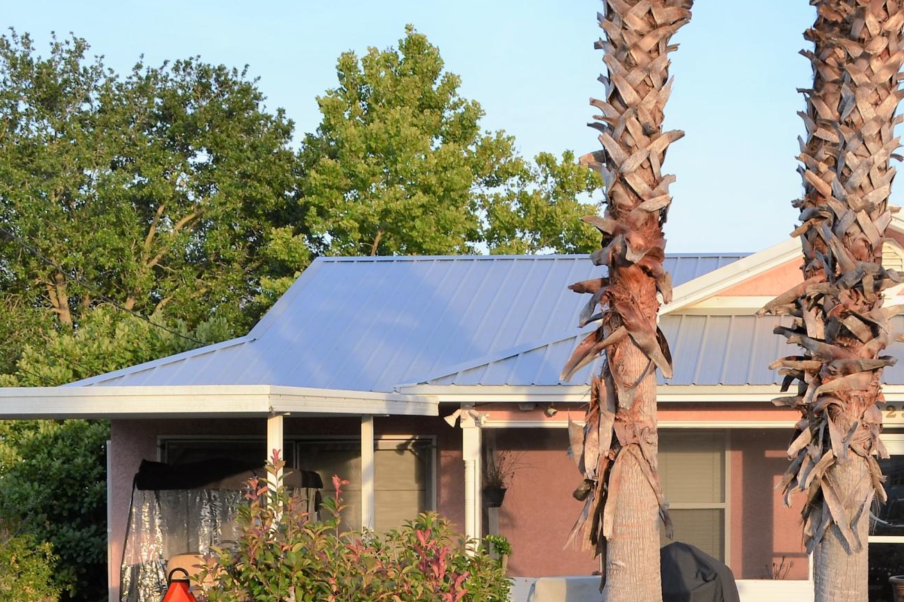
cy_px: 530
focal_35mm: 76
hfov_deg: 26.4
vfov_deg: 17.7
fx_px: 1908
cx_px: 632
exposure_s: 1/125
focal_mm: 22
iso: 110
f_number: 5.6
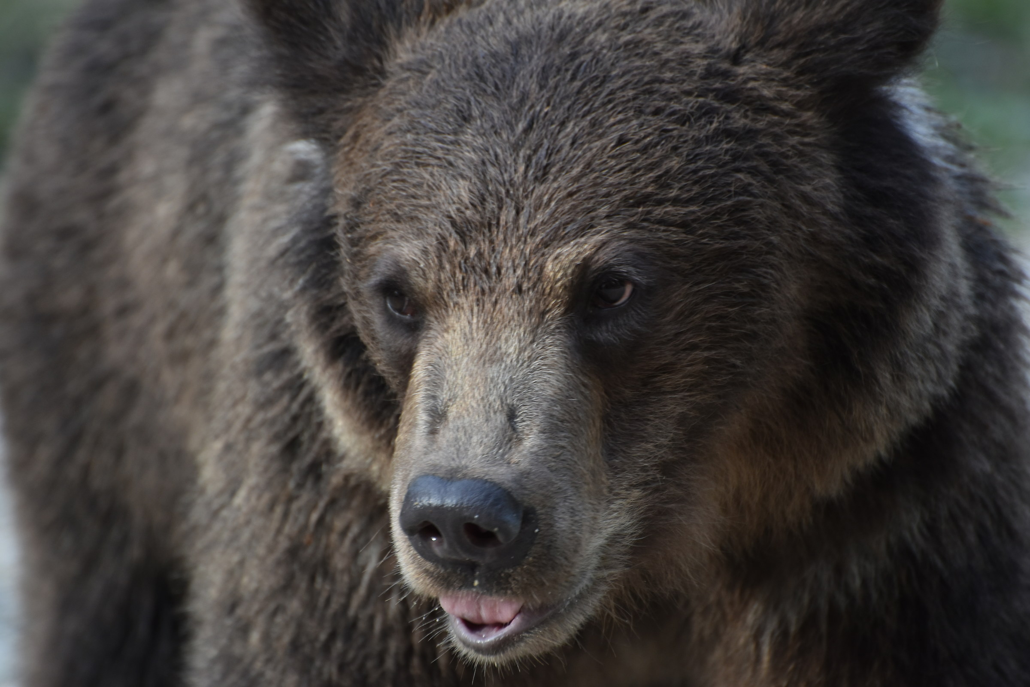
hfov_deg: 4.6
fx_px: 12874
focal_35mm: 450
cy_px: 344
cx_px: 515
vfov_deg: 3.1
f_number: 5.6
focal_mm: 300
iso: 450
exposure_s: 1/250
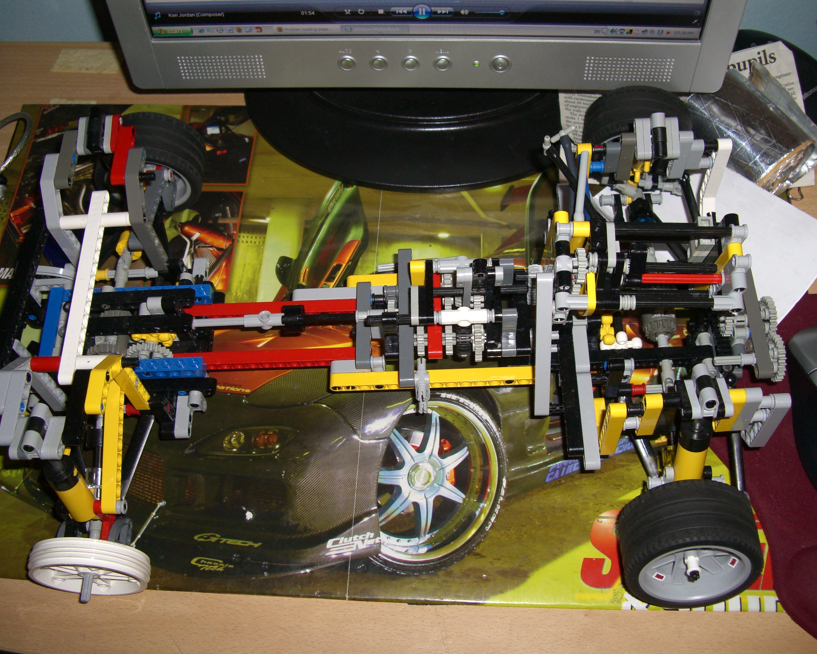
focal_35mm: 40
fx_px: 967
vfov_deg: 37.3
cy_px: 328
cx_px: 411
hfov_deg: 45.8
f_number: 2.8
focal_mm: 7.9
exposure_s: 1/60
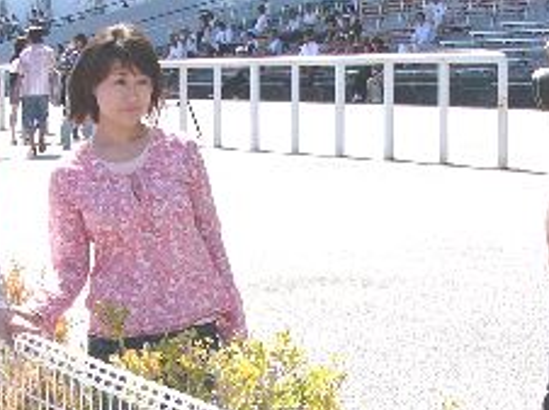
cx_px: 134
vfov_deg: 14.5
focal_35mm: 102
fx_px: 1616
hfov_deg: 19.1
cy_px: 269
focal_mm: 6
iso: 50
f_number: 5.2
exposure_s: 1/500
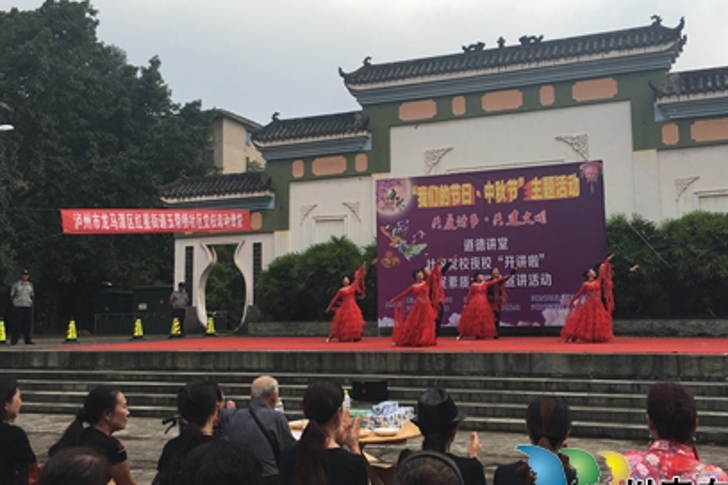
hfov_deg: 51.8
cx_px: 394
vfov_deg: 35.9
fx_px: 748
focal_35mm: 37
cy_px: 231
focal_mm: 4.15
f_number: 2.2
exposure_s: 1/864
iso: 25
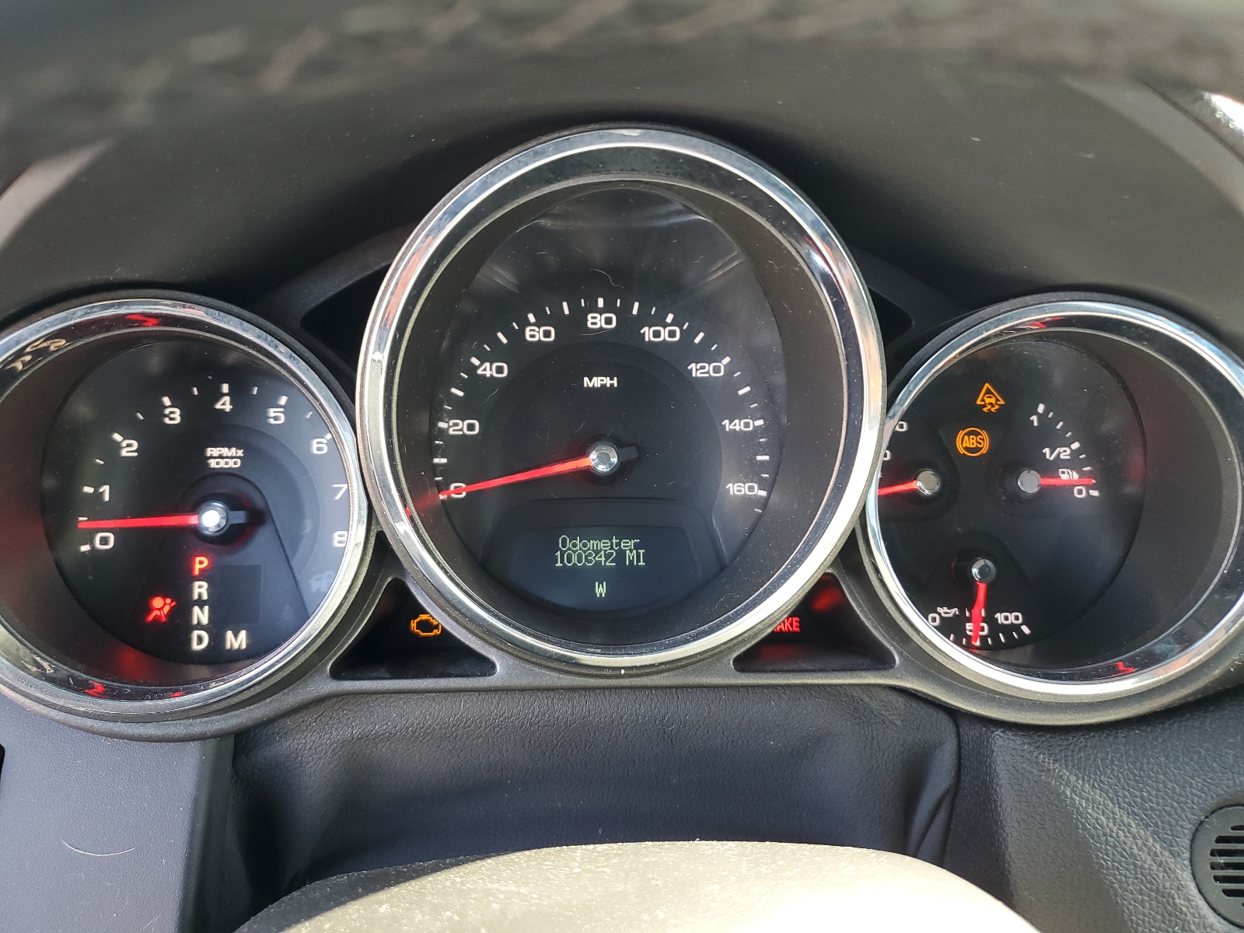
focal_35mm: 26
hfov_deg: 67.3
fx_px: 934
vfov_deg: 53.1
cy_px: 466
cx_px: 622
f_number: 1.5
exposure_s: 1/60.2
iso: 65
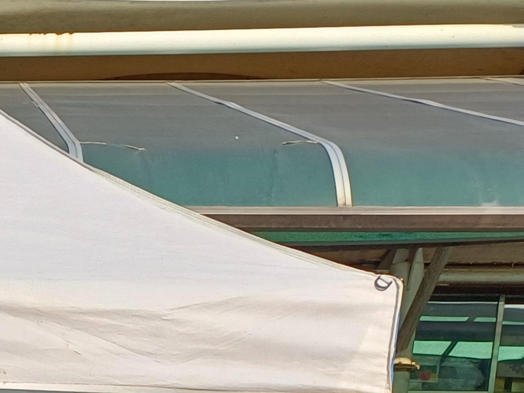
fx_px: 1559
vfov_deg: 12.6
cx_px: -400
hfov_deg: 16.3
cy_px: 783
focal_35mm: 103
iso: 50
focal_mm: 4.65
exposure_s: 1/628
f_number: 1.8
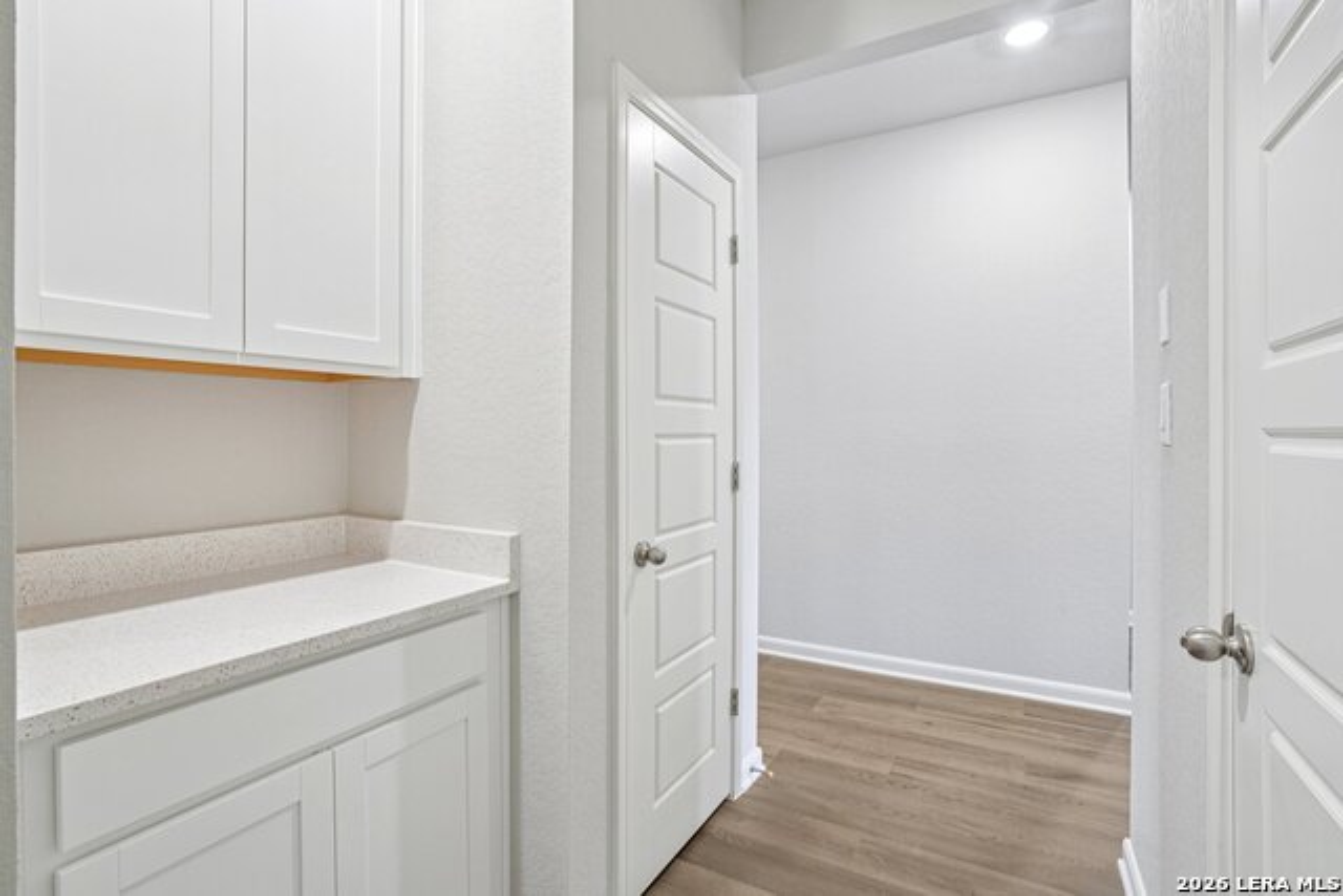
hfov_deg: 96.7
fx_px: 597
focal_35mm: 16
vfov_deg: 73.8
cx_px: 672
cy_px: 448
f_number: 8
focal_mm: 16
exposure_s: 1/8
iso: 400
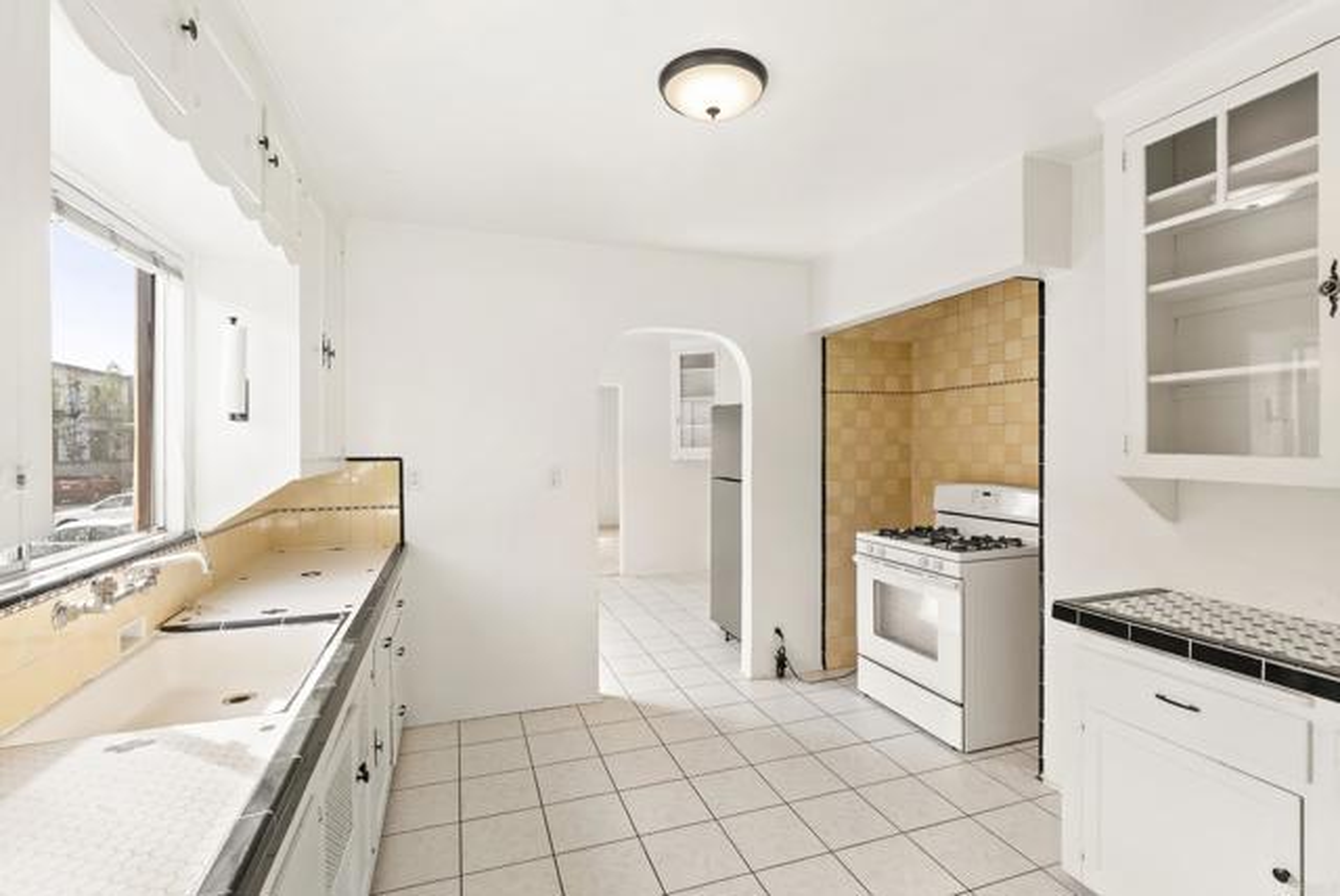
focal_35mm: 16
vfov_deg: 73.9
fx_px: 596
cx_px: 670
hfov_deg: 96.7
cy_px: 448
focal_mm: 16
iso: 800
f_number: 7.1
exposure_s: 1/125
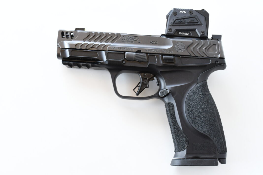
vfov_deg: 25.1
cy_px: 88
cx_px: 132
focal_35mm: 54
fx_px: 394
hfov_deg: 36.9
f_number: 11
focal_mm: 36
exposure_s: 1/20
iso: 1250
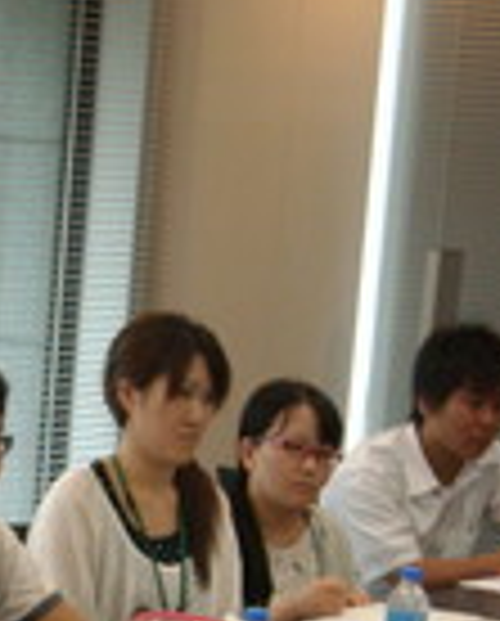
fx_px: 3171
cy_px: 580
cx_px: -261
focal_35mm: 172
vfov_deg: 11.1
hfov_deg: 8.8
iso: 270
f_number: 3.5
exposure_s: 1/60
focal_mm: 9.87
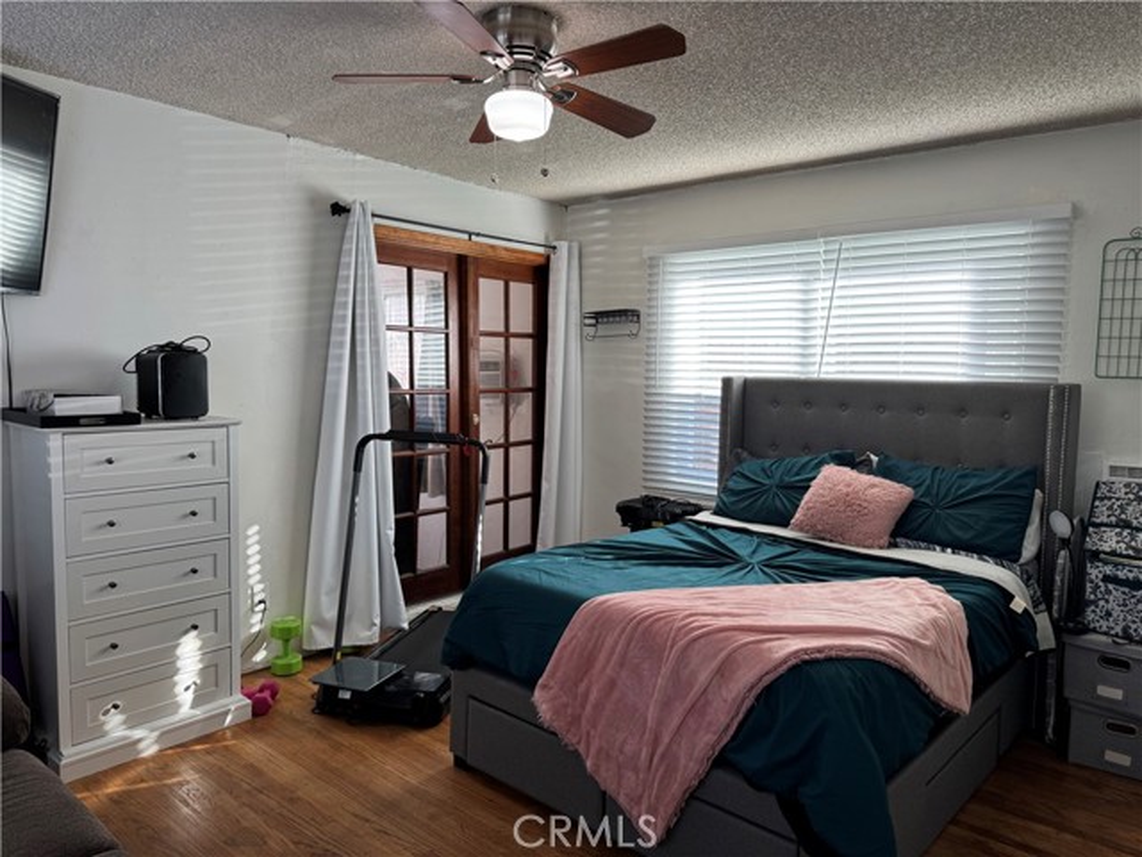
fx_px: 792
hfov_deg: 71.6
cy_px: 428
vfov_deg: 56.8
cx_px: 571
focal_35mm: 24
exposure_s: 1/120
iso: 80
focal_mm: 6.76
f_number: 1.78
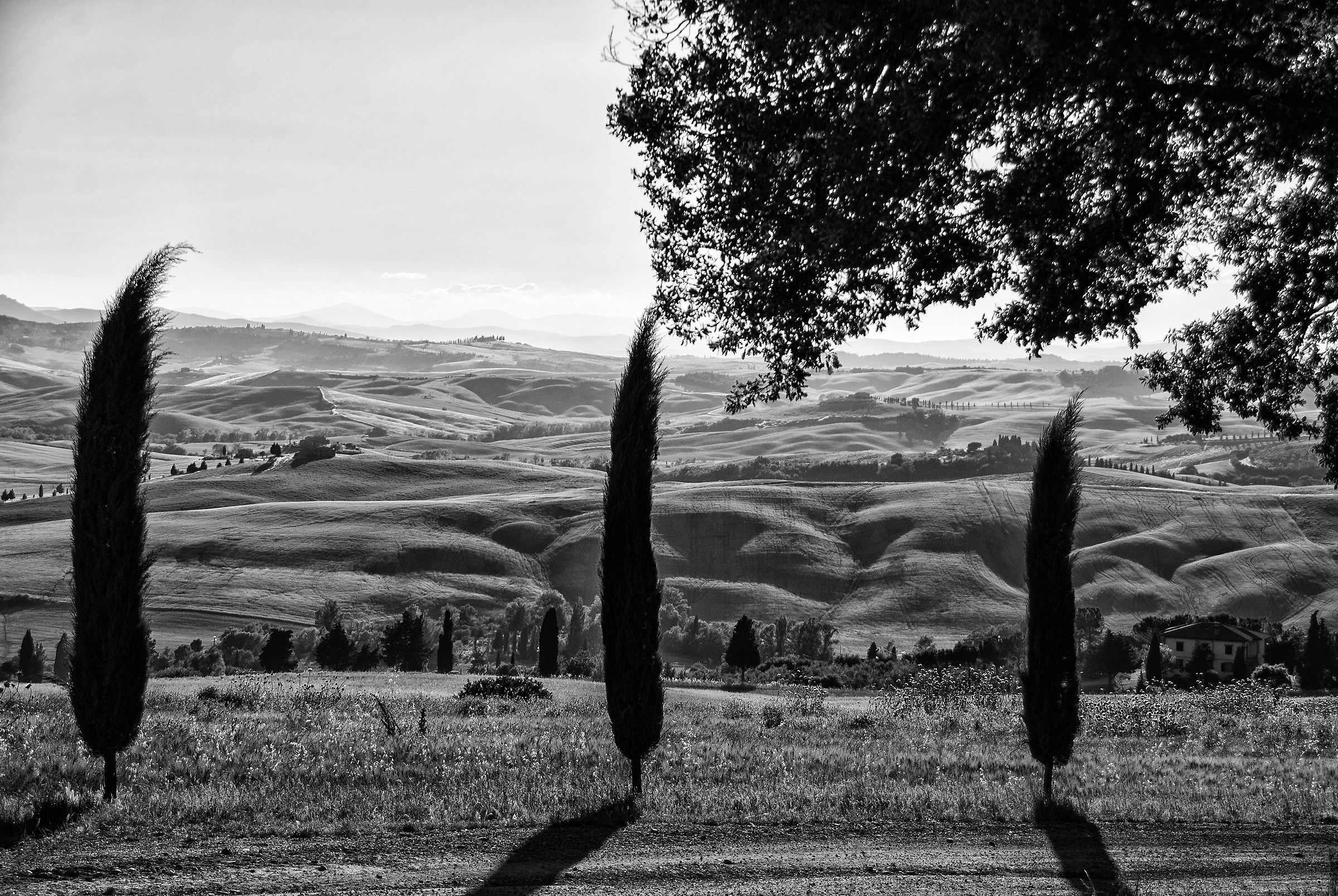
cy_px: 448
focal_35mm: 82
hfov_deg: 24.6
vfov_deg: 16.6
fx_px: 3070
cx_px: 669
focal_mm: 55
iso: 100
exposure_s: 1/640
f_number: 5.6
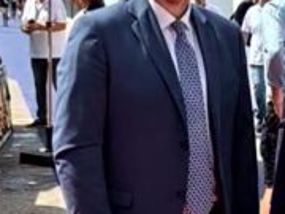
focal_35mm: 98
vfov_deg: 15.0
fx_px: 807
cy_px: 154
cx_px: 282
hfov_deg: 19.5
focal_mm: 5.4
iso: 25
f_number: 1.8
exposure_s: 1/2464
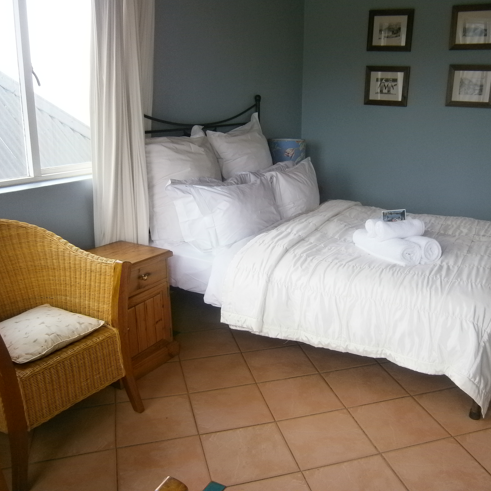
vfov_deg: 52.5
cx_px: 284
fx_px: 497
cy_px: 243
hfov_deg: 52.3
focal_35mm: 31
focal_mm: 4.7
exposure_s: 1/125
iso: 80
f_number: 2.8
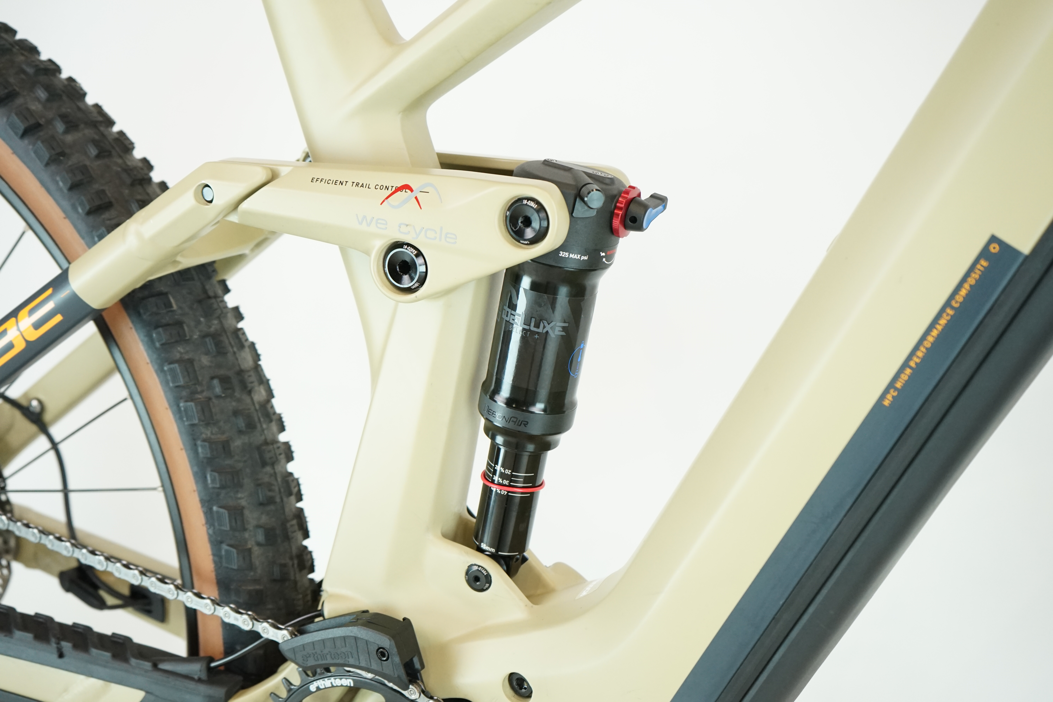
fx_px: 1287
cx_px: 526
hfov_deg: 44.5
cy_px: 351
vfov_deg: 30.5
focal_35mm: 44
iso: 2000
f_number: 5.6
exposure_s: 1/200
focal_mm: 44
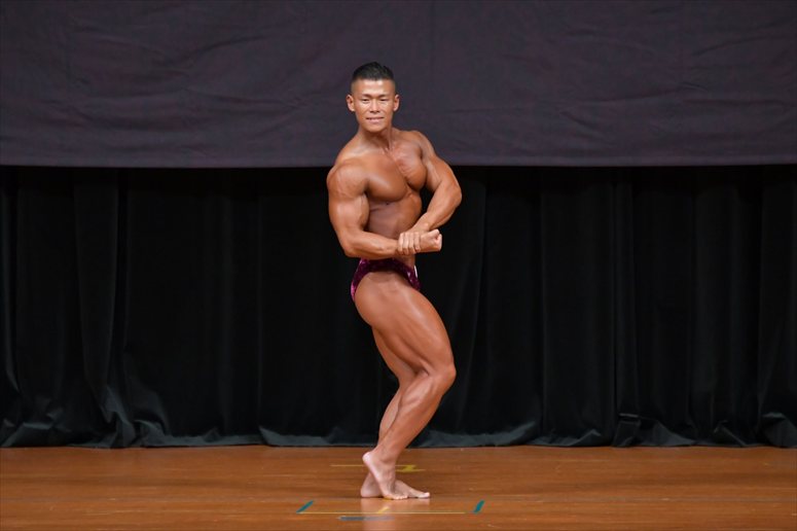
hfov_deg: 6.9
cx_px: 398
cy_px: 266
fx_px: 6639
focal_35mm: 300
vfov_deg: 4.6
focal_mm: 200
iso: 4000
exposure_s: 1/400
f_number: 5.6
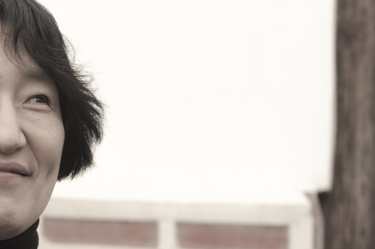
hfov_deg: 19.1
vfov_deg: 13.0
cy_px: 86
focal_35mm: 105
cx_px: 34
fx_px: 1093
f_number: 2.8
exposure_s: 1/640
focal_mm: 50
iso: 400
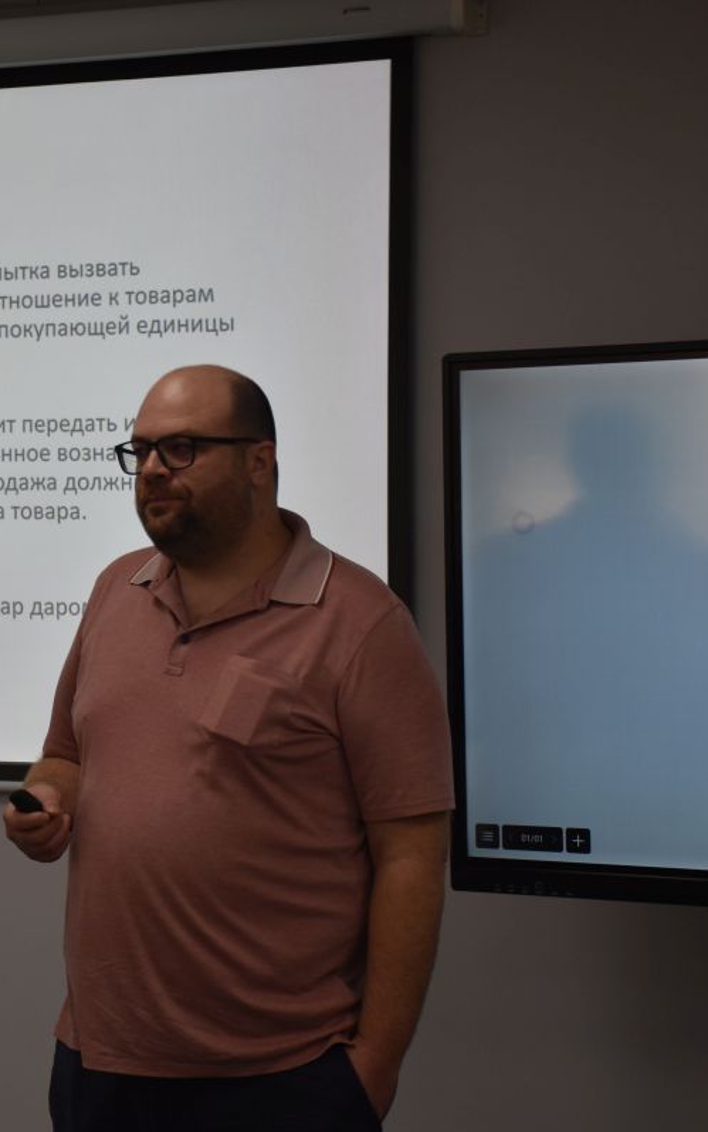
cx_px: 47
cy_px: 566
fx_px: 2839
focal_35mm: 92
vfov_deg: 22.6
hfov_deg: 14.1
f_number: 4.5
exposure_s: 1/250
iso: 400
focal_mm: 40
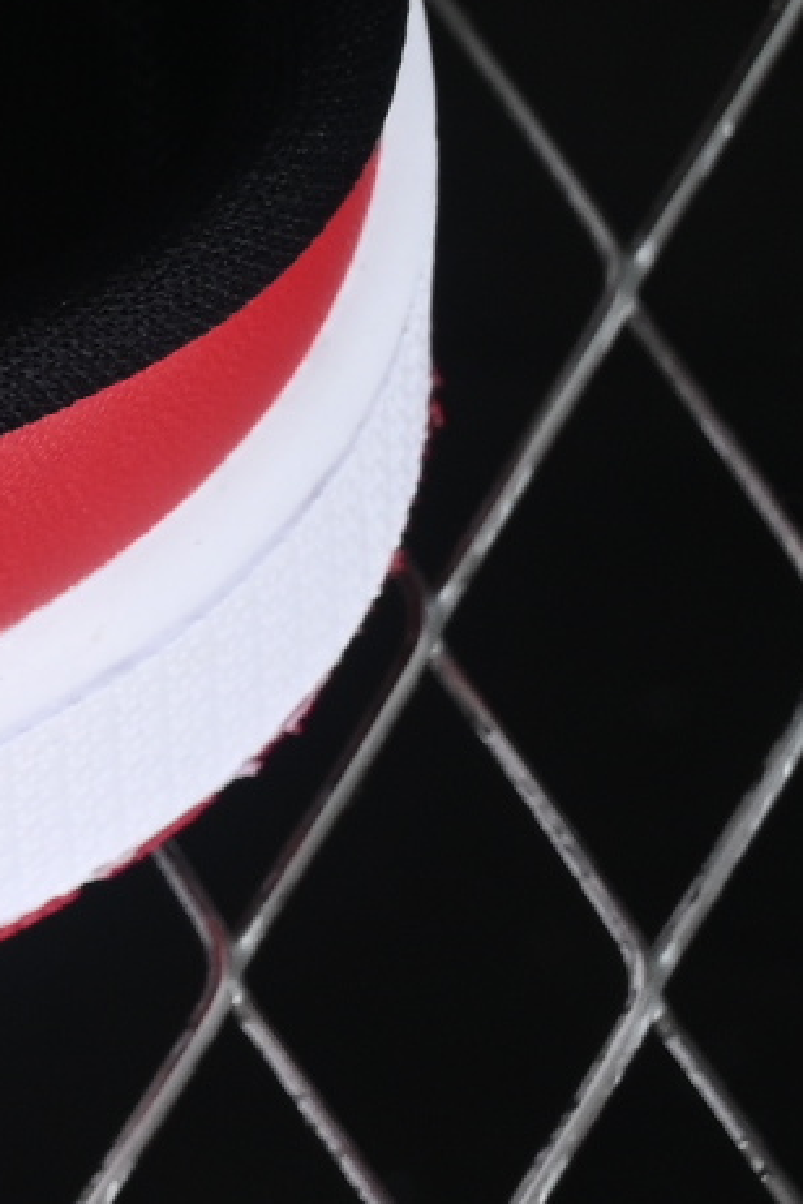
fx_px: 15122
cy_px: -331
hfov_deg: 2.9
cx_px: -2354
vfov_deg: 4.5
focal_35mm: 452
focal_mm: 50
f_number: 6.3
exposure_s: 1/50
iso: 160
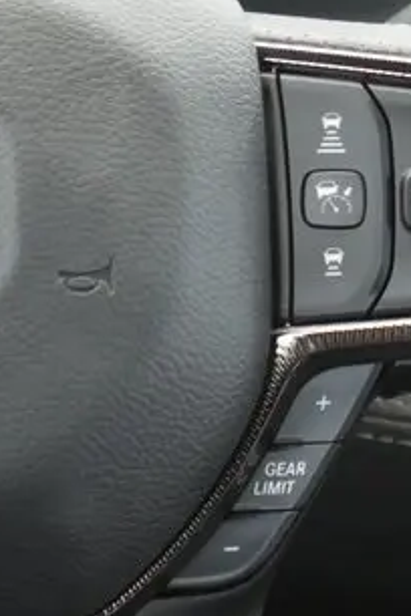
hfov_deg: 7.5
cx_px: 457
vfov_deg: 11.2
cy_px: 206
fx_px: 3134
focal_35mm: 183
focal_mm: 42
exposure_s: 1/100
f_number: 5.6
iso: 1600
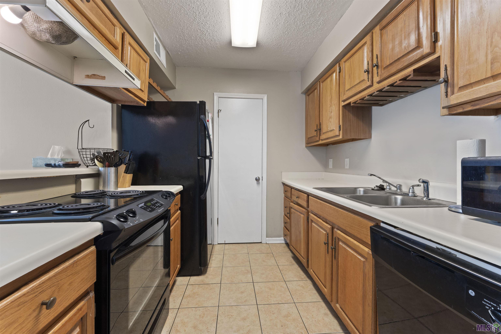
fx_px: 195
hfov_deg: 104.3
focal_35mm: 14
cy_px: 167
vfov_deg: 81.2
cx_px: 250
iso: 800
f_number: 13
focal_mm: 14
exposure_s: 1/4
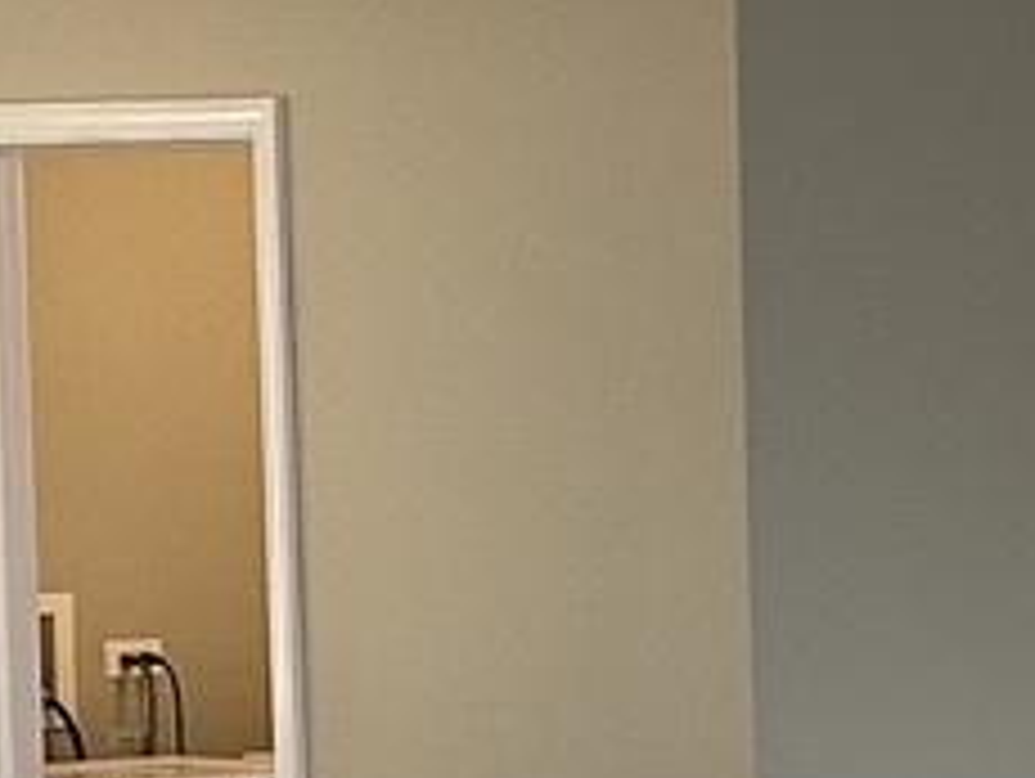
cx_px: 2799
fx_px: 4490
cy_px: 756
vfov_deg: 9.8
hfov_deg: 10.5
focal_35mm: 150
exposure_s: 1/120
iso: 200
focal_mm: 6.86
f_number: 1.78
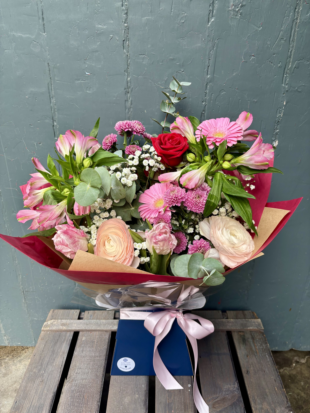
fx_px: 310
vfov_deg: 67.3
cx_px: 155
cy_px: 206
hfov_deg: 53.1
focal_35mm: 26
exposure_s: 1/121
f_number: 1.6
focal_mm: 5.96
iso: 64
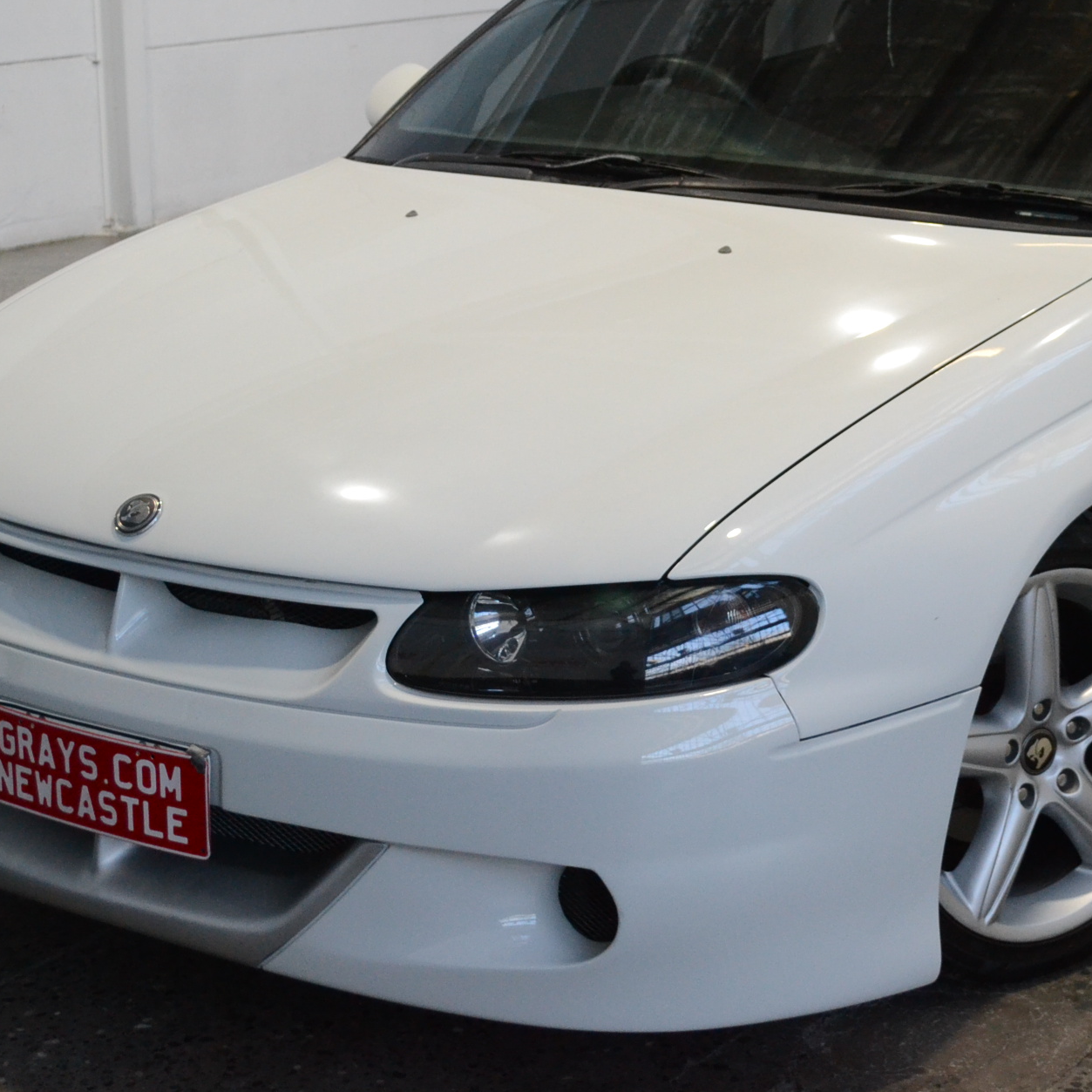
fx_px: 2677
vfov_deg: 23.0
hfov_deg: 22.9
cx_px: 741
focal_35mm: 75
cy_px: 444
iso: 1600
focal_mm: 32
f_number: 4.8
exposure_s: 1/320
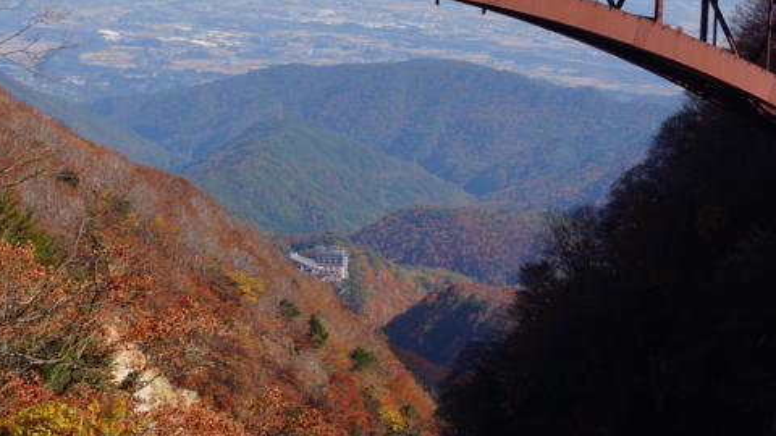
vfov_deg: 12.5
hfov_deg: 22.2
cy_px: 67
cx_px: 362
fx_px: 1975
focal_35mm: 96
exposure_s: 1/320
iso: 100
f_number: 9
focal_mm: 37
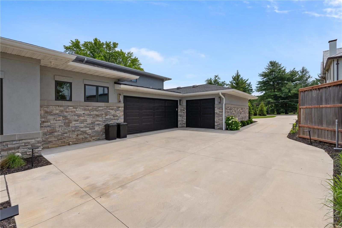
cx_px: 171
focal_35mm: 16
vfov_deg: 73.7
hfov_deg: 96.7
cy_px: 114
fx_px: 152
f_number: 10
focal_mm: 16
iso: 100
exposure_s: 1/400
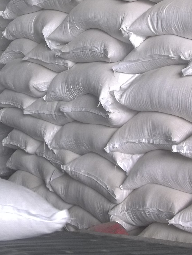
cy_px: 56
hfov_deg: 20.5
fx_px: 518
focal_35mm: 70
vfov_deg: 27.3
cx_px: 10
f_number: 3.3
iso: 160
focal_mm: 5.9
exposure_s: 1/30
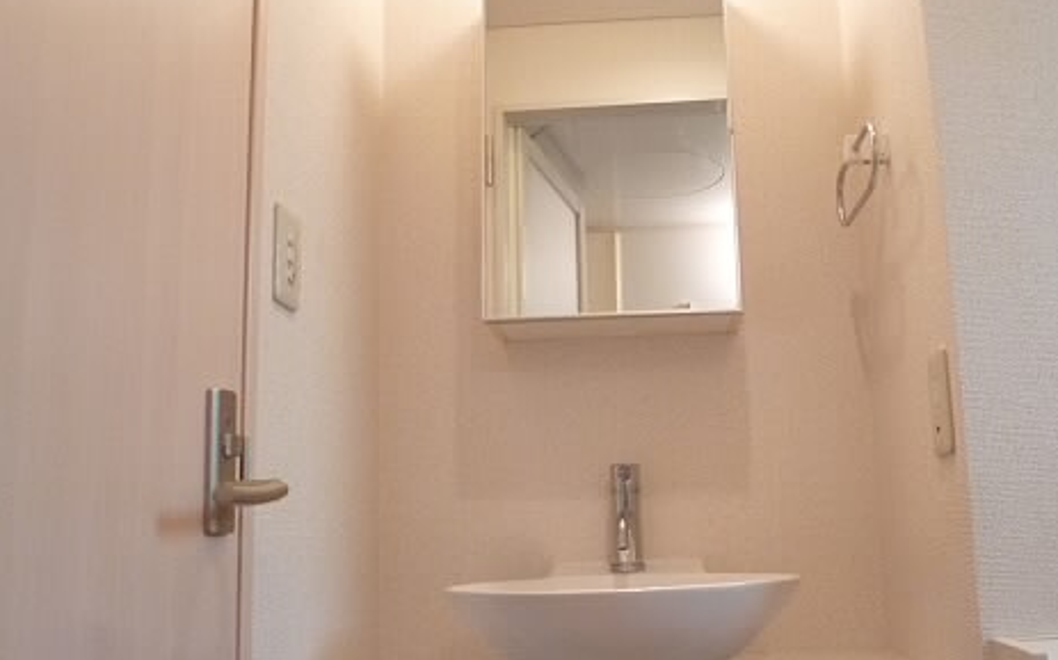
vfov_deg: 38.2
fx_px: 951
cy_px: 375
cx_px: 644
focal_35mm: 33
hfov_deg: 57.6
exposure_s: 1/60
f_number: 2.5
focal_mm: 4.3
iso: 400
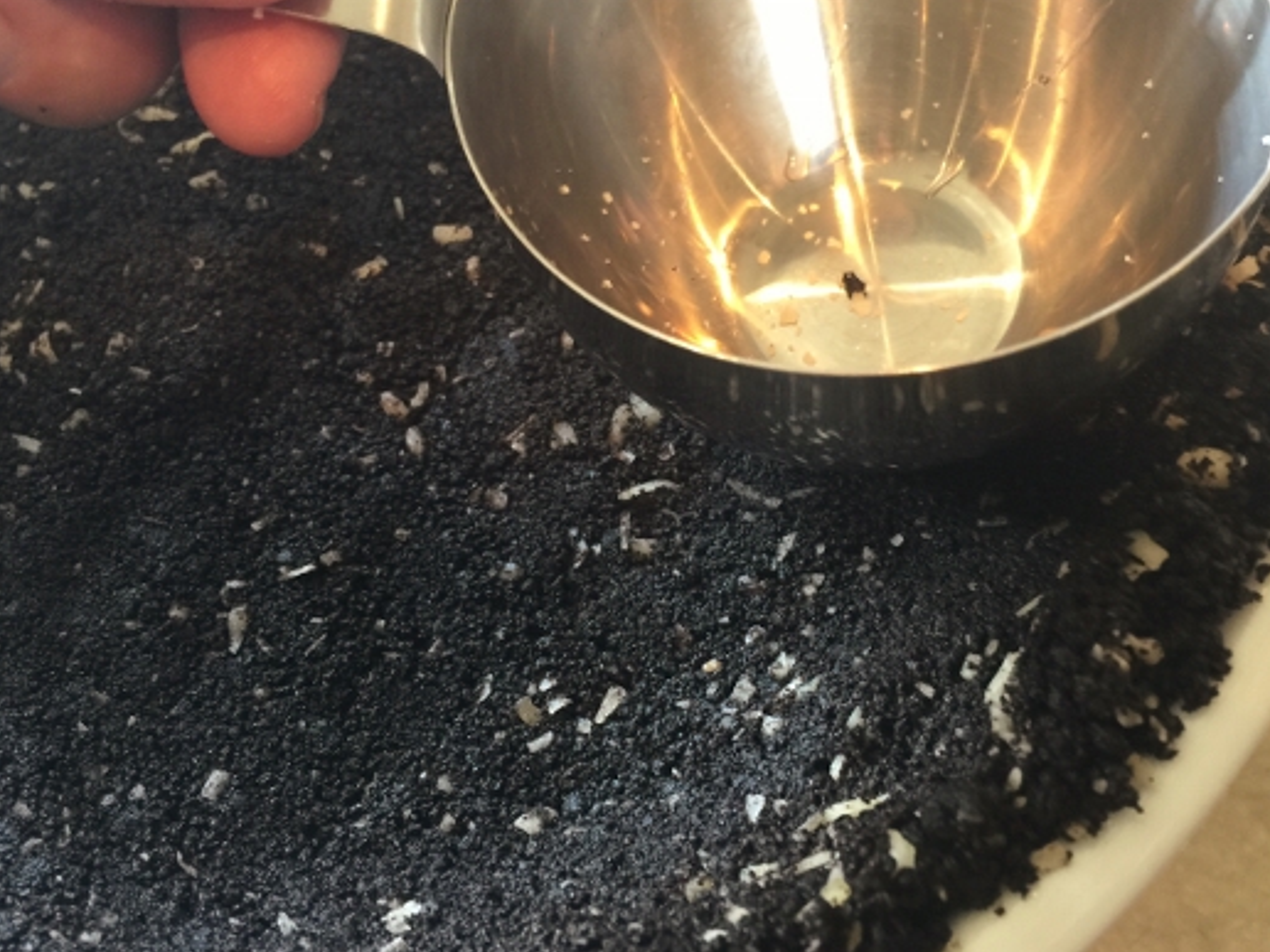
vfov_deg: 39.6
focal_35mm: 36
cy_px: 430
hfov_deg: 51.2
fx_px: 1321
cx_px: 716
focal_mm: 4.15
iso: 64
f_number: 2.2
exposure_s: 1/15
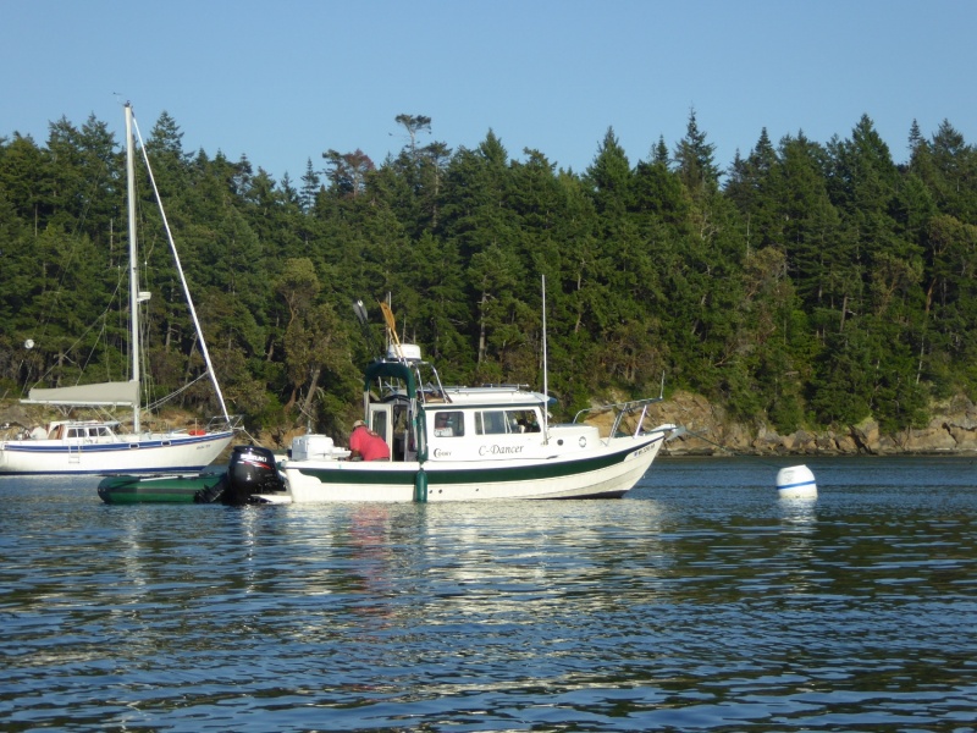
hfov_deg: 18.4
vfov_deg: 13.8
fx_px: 3020
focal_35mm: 107
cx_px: 488
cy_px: 366
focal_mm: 17.5
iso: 100
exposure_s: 1/640
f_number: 5
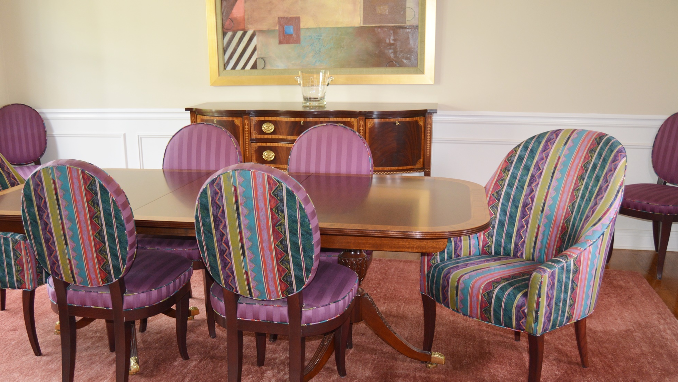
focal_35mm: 36
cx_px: 291
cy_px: 244
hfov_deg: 55.1
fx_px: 647
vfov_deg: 32.6
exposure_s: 1/100
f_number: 3.5
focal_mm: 18
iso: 400
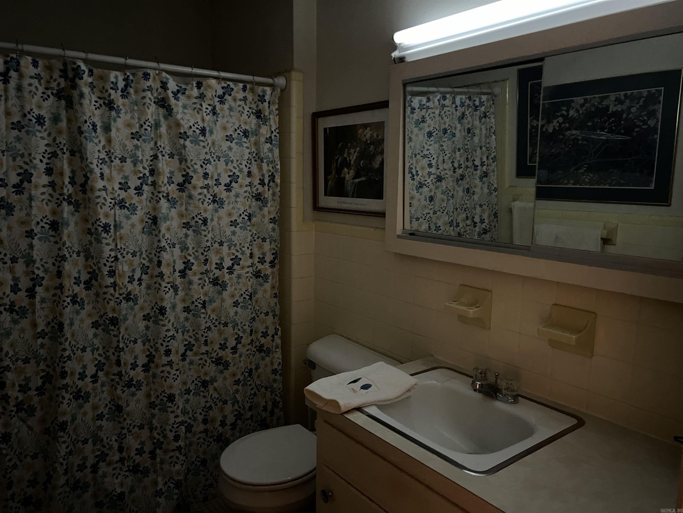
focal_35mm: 26
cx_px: 342
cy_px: 256
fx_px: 513
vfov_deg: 53.1
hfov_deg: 67.3
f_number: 1.5
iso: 1000
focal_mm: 5.7
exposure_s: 1/17
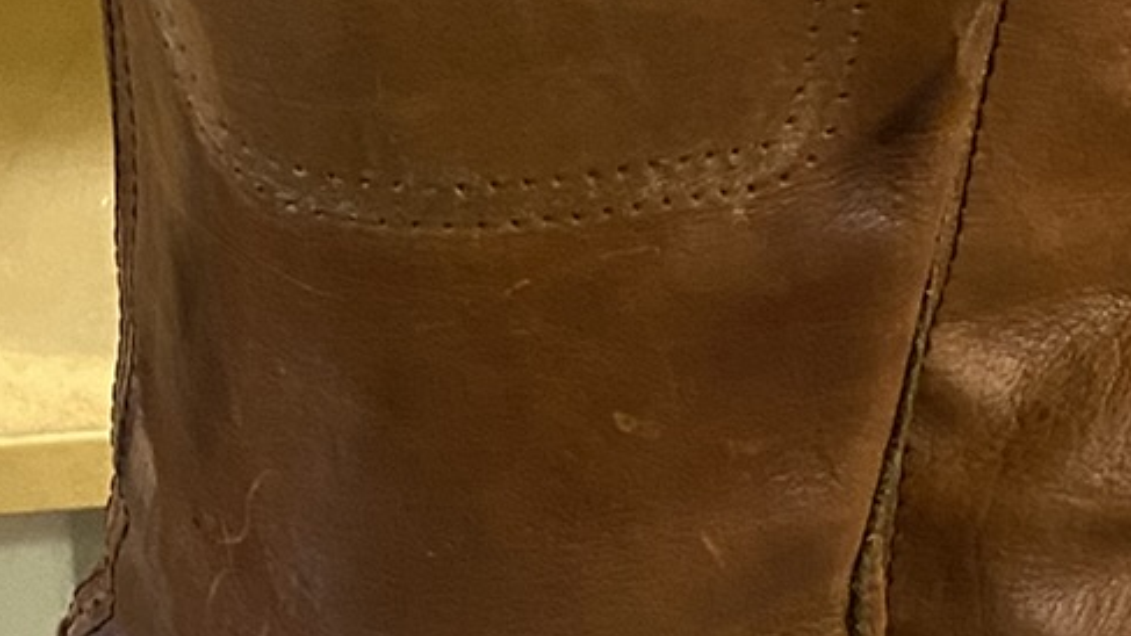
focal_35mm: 119
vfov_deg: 10.2
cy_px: 339
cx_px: 320
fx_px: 3569
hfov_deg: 17.9
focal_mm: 4.25
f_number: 1.8
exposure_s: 1/33
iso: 640
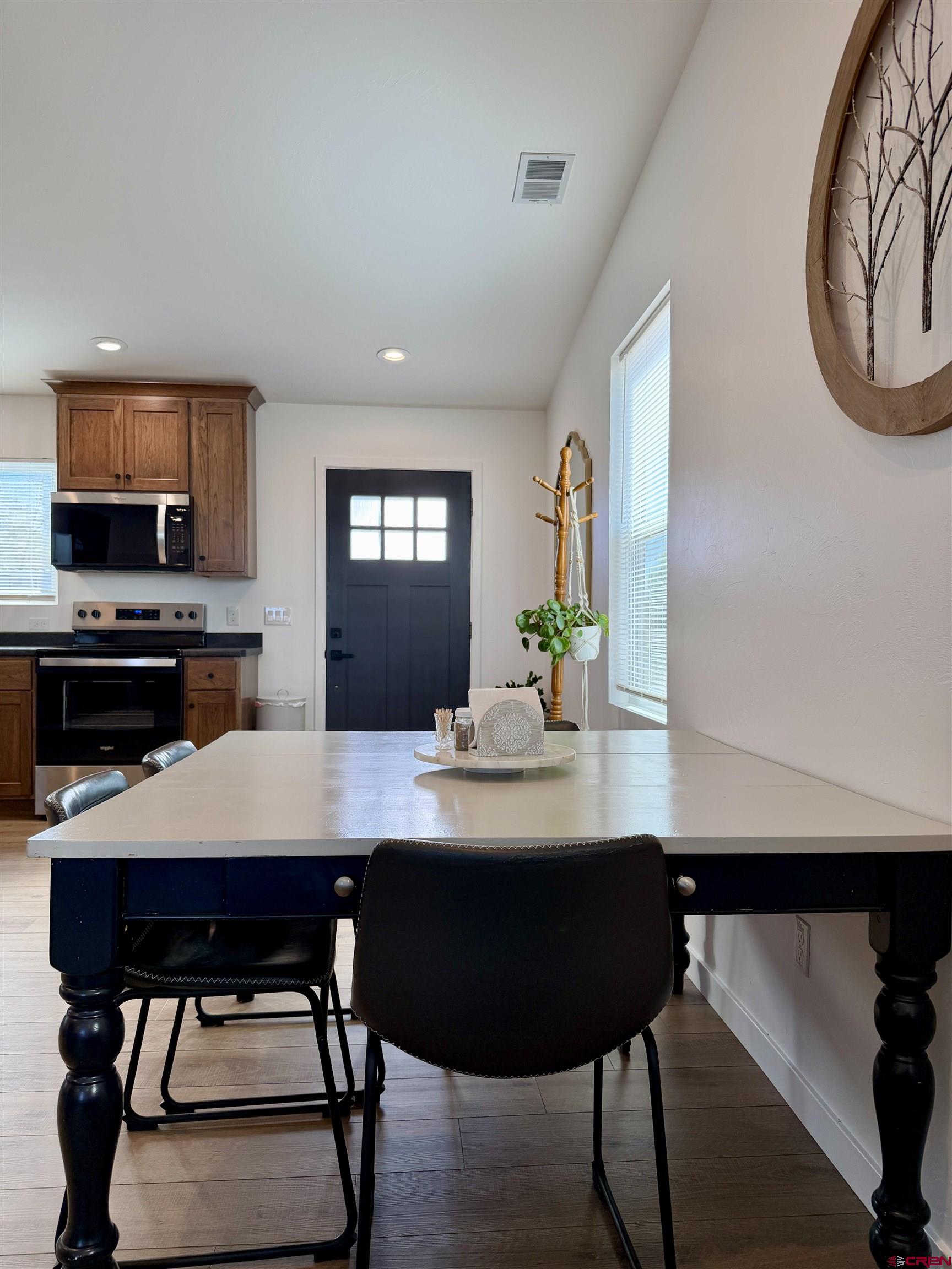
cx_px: 476
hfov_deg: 56.8
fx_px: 880
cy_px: 634
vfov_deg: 71.6
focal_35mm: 24
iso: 80
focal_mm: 6.76
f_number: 1.78
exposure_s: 1/215
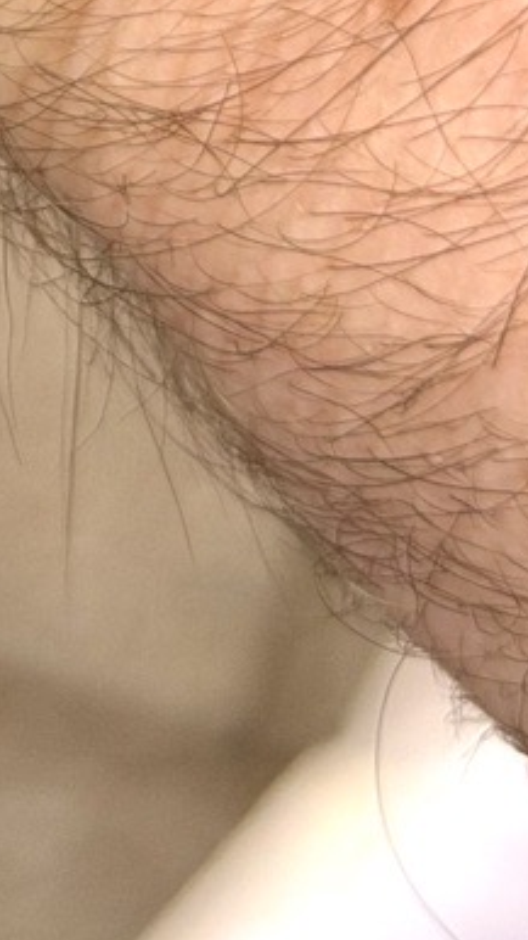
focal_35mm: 183
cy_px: -611
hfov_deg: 6.4
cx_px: -522
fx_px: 4557
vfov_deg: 11.2
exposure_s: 1/611
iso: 64
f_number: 1.78
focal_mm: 6.76
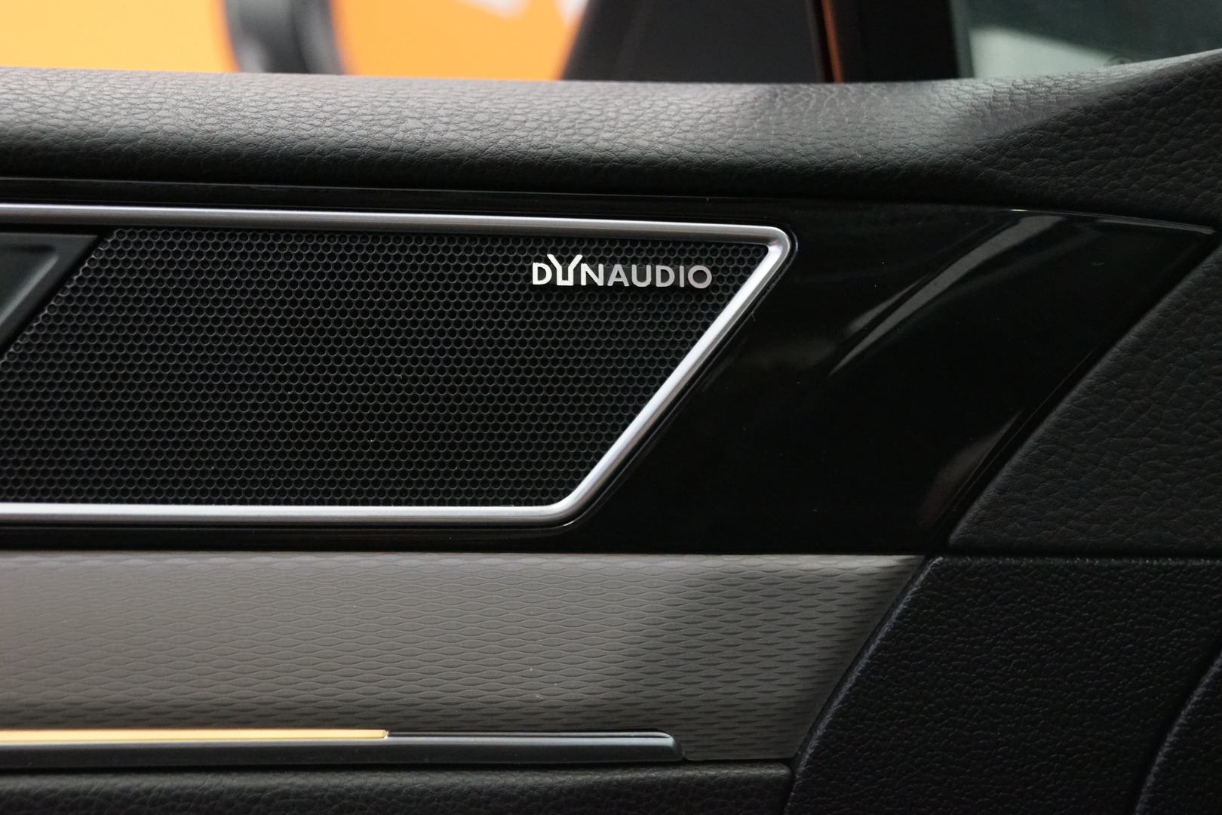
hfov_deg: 27.0
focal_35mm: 75
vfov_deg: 18.2
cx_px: 611
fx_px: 2546
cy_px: 408
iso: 3200
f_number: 5.6
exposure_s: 1/20
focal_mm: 50
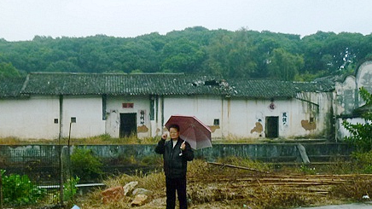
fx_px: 493
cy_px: 144
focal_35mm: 50
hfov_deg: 41.0
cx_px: 137
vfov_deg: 23.8
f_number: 3.3
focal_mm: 4.5
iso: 200
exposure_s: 1/30
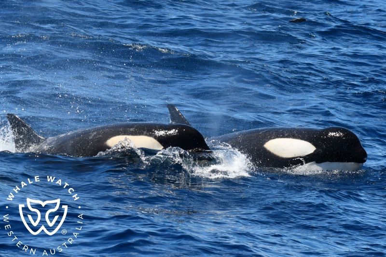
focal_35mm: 225
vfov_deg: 6.1
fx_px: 2412
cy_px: 128
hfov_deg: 9.2
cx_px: 193
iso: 400
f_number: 8
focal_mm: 150
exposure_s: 1/2000
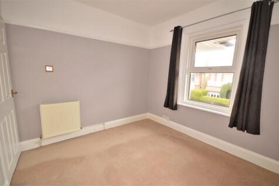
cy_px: 93
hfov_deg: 100.4
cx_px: 140
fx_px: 116
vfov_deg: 77.3
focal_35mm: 15
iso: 400
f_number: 5
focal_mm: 10
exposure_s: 1/100
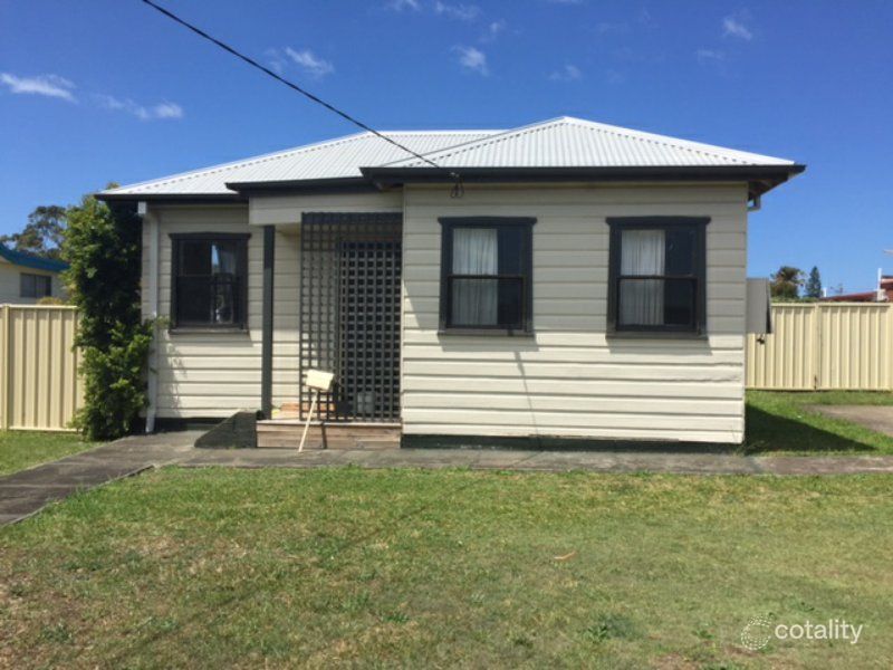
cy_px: 335
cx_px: 446
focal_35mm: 29
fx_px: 748
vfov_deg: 48.2
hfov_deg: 61.7
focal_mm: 4.15
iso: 32
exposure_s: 1/2825
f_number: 2.2
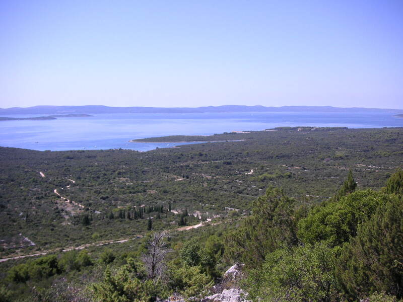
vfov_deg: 38.7
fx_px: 431
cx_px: 202
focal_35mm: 37
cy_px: 151
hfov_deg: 50.1
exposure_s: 1/180
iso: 50
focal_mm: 6.1
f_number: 6.7
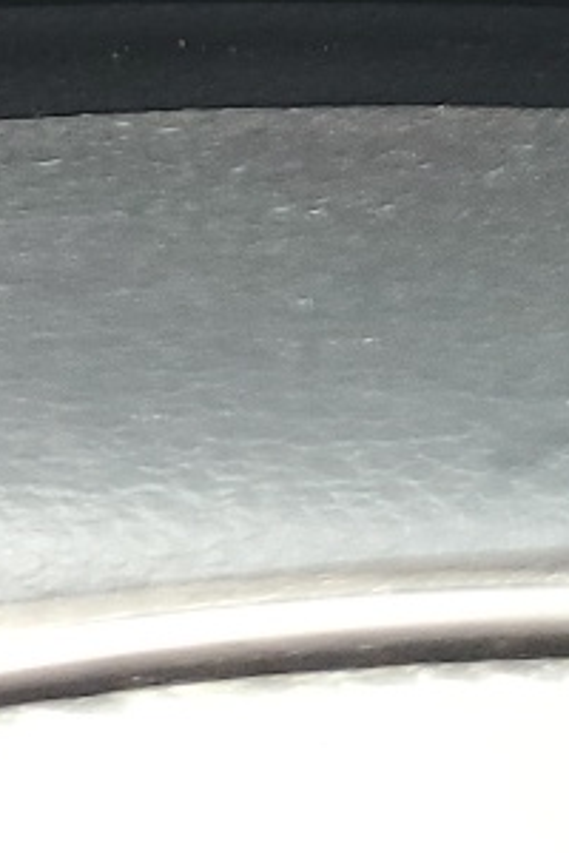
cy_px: -850
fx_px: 3414
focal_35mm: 144
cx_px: 236
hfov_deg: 9.5
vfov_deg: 12.5
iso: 62
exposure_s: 1/120
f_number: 1.5
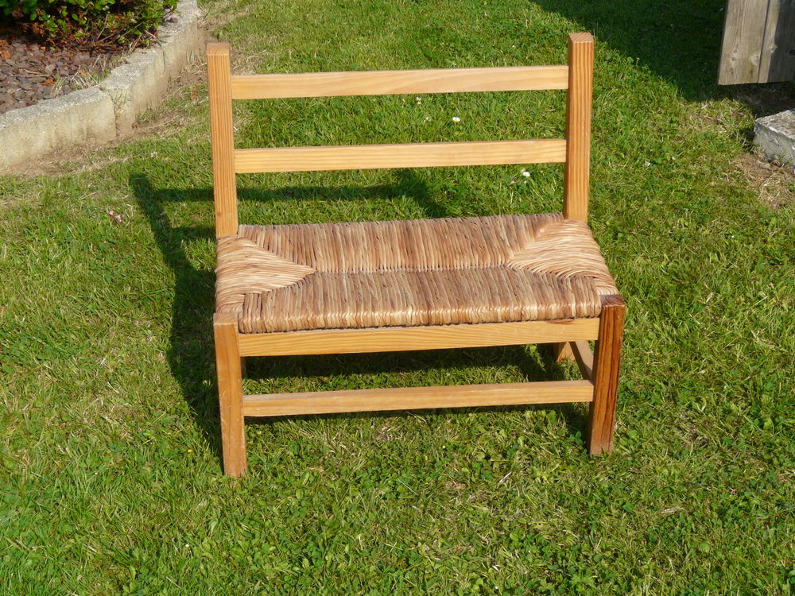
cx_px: 398
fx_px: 1424
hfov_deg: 31.2
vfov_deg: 23.7
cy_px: 298
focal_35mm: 62
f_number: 5.6
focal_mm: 10.2
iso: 100
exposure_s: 1/320
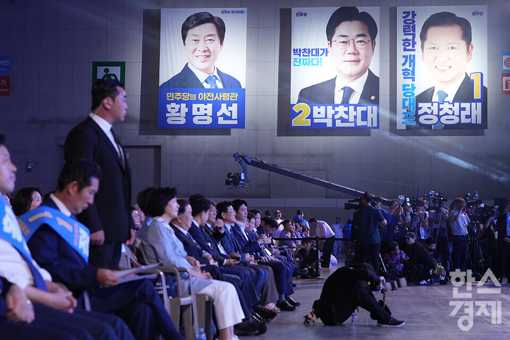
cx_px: 255
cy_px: 170
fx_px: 992
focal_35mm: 70
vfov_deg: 19.5
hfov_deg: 28.8
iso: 3200
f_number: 4.5
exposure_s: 1/160
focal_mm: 70
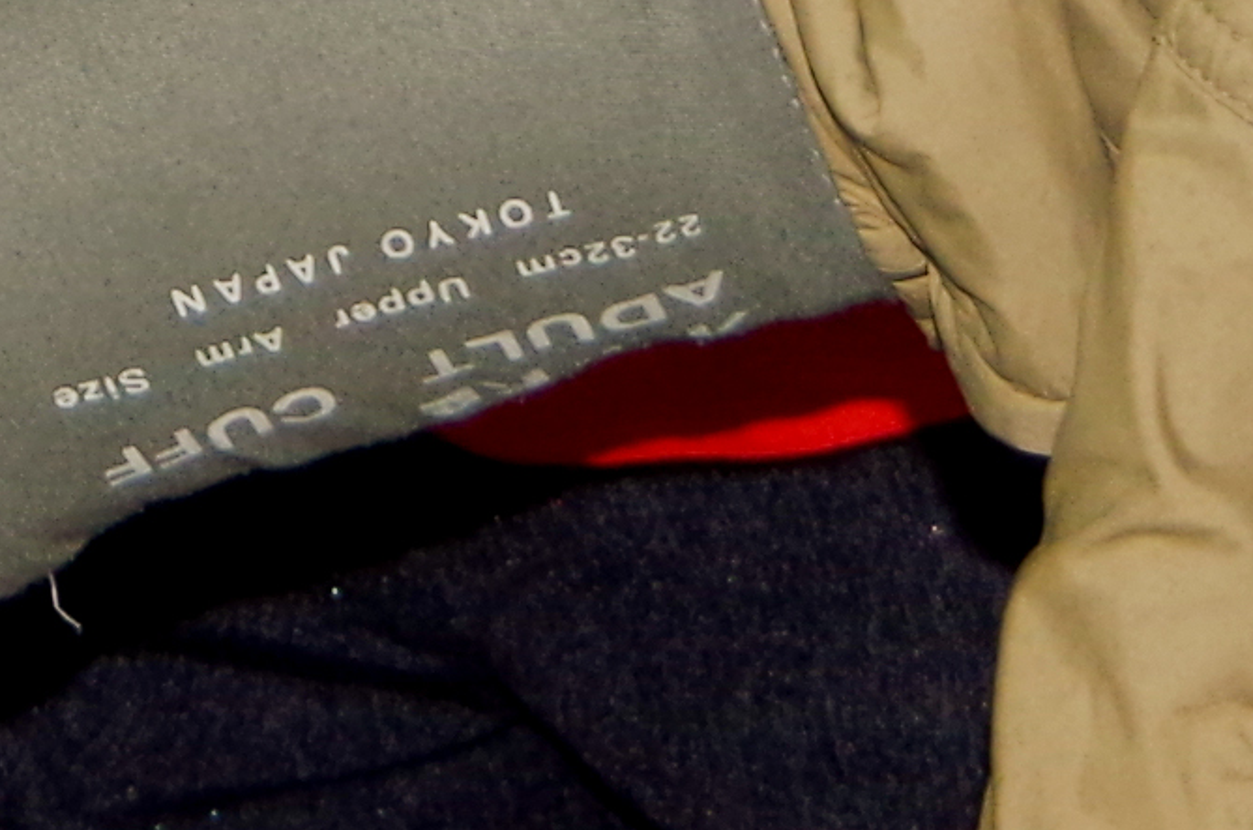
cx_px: -472
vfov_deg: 3.9
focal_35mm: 339
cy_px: -1905
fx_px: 11774
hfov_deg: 6.0
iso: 400
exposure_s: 1/125
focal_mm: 31
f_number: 4.5
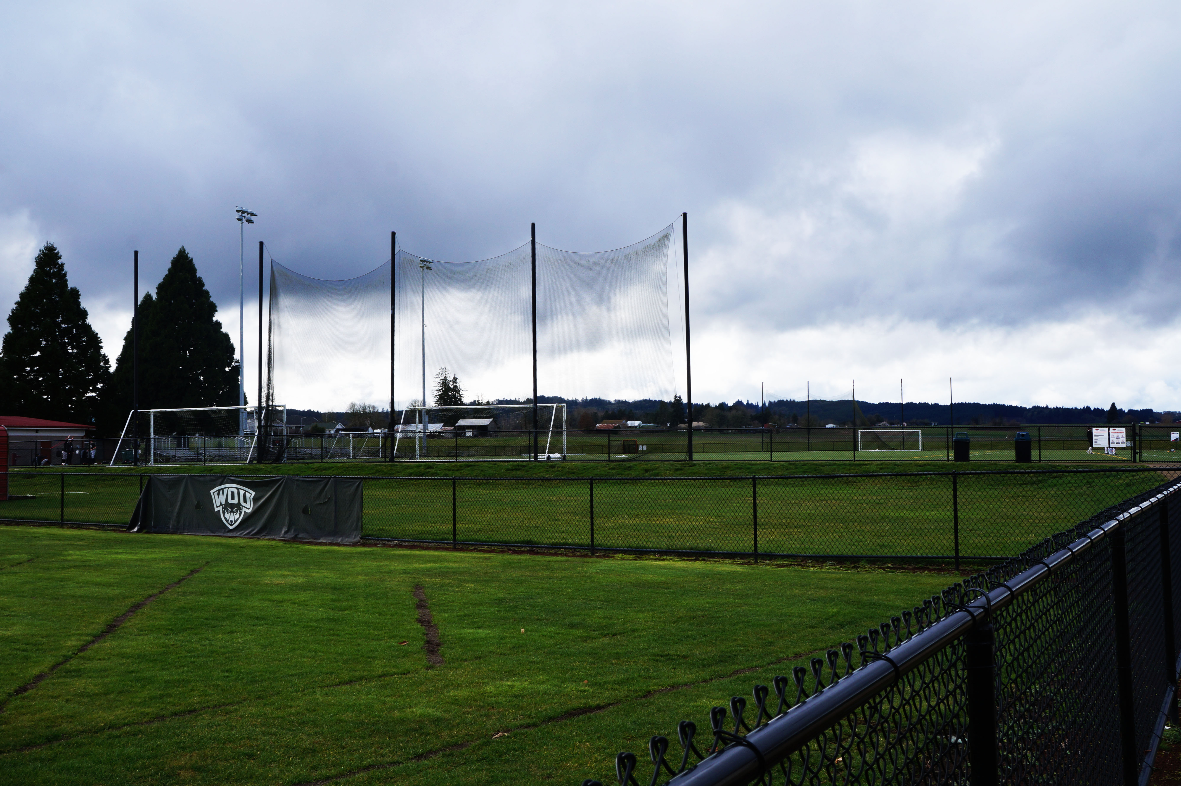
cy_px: 393
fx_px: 1279
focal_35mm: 39
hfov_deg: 49.6
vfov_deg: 34.2
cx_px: 590
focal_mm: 26
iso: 100
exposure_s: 1/80
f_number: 13
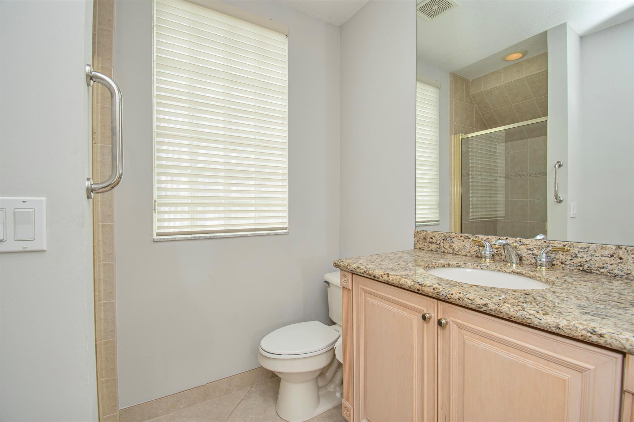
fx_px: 264
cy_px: 211
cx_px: 317
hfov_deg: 100.4
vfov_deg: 77.3
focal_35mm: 15
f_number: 6.3
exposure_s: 1/160
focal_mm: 10
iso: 100
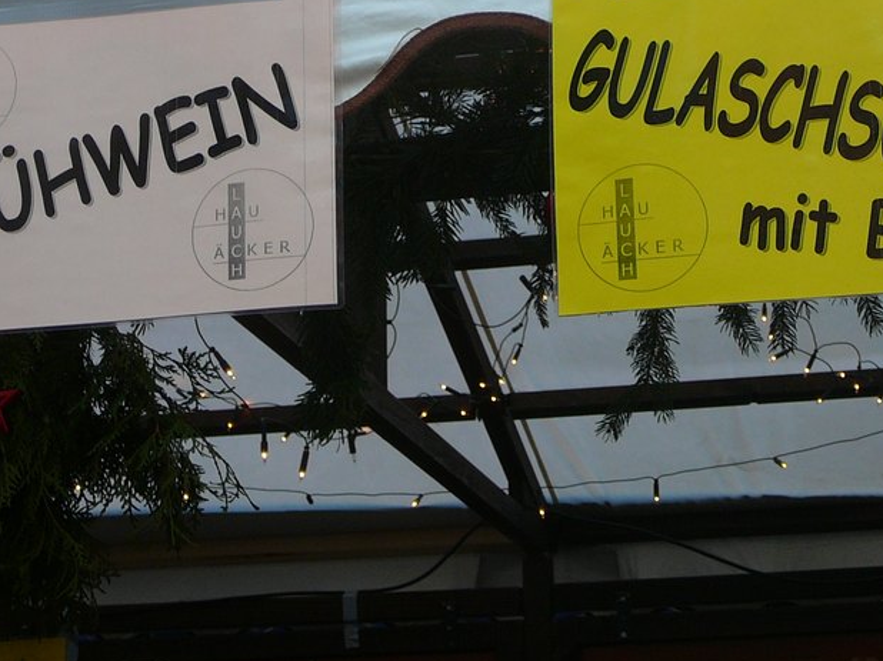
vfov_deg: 16.5
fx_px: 2269
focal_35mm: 89
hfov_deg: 22.0
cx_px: 519
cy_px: 221
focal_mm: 8.2
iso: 80
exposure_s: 1/160
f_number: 3.5
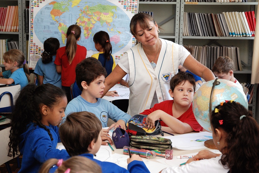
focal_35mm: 63
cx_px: 130
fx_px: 454
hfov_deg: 31.9
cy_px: 86
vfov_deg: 21.6
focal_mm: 42
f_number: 5.6
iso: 800
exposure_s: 1/125
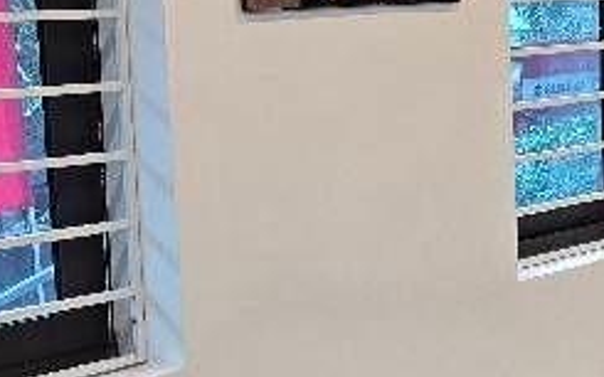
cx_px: 634
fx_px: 1679
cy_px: 182
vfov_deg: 12.8
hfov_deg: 19.7
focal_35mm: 102
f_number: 1.8
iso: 200
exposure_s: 1/100
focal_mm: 5.4
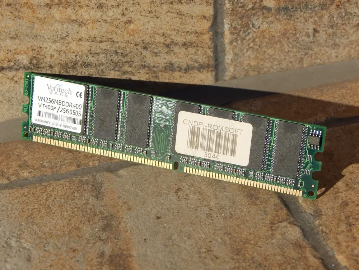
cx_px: 180
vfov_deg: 15.9
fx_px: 964
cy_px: 135
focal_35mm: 93
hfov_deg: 21.1
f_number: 8.8
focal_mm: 16.6
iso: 125
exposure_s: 1/640
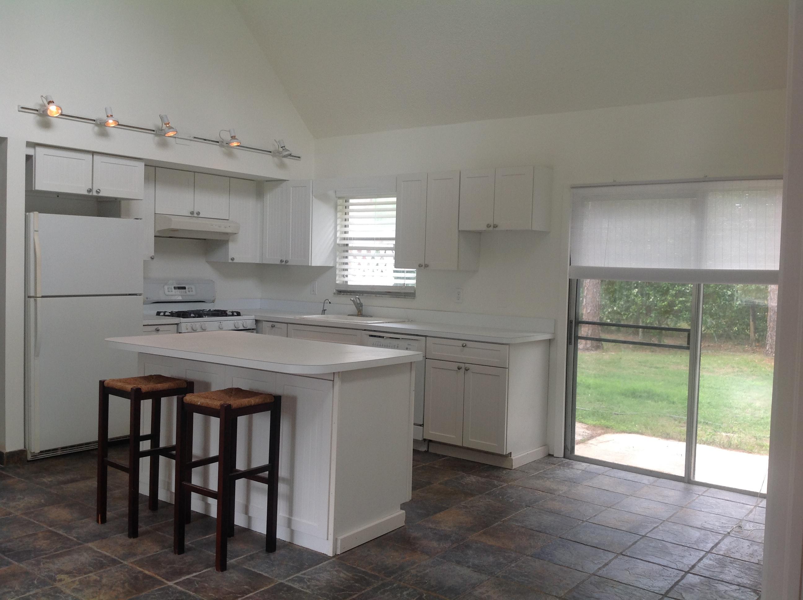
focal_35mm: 35
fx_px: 811
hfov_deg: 52.7
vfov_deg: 40.6
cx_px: 402
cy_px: 300
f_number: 2.4
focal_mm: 4.28
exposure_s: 1/40
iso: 50
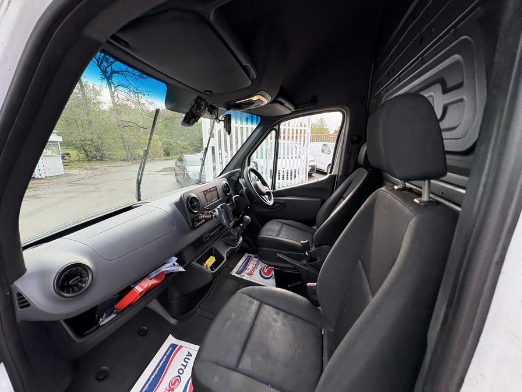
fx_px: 211
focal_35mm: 14
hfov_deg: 102.1
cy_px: 196
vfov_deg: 85.7
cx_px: 261
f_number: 2.2
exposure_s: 1/128
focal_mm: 2.22
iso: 80
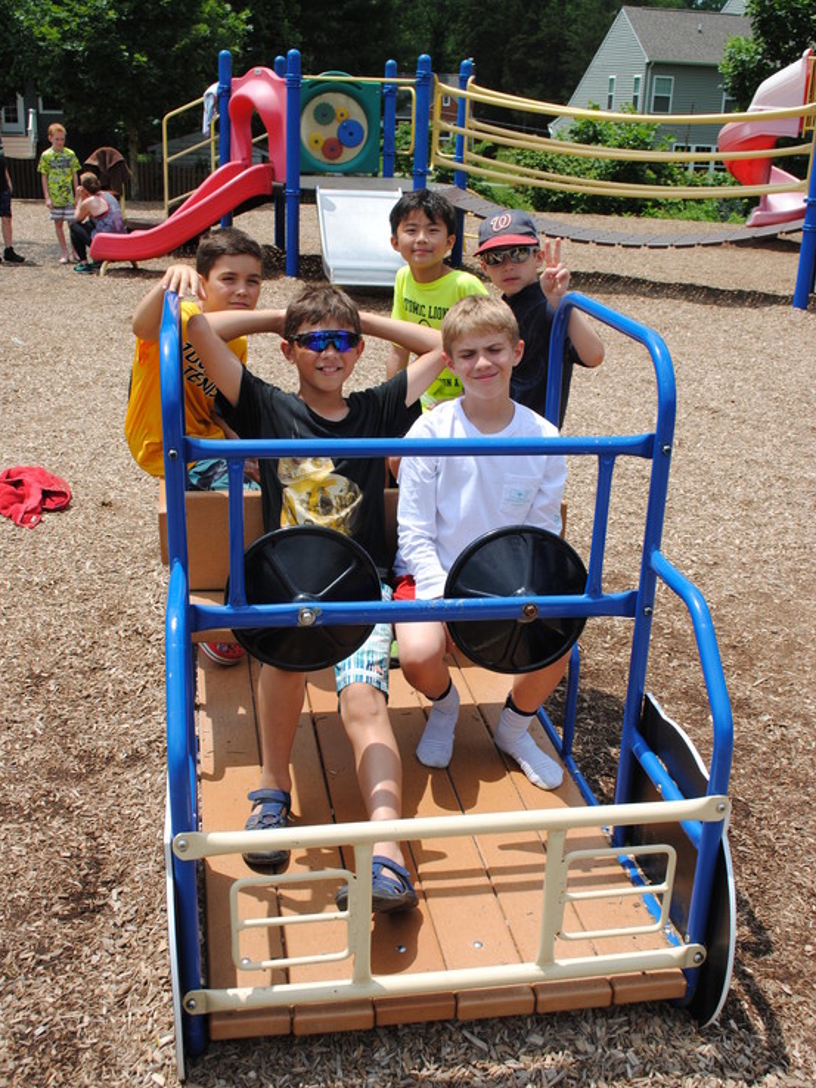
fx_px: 1132
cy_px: 566
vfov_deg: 51.4
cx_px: 407
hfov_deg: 39.6
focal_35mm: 36
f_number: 8
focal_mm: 22
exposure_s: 1/250
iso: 100
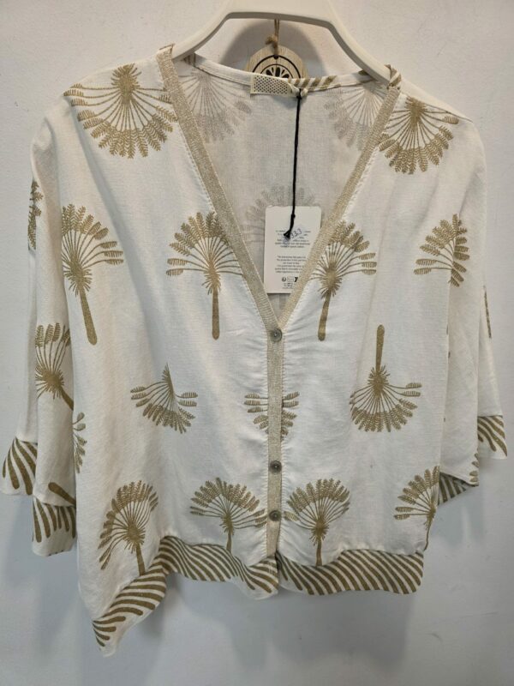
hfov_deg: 58.9
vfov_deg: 73.9
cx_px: 257
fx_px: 455
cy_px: 343
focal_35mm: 23
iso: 160
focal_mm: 6.3
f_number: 1.7
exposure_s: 1/100
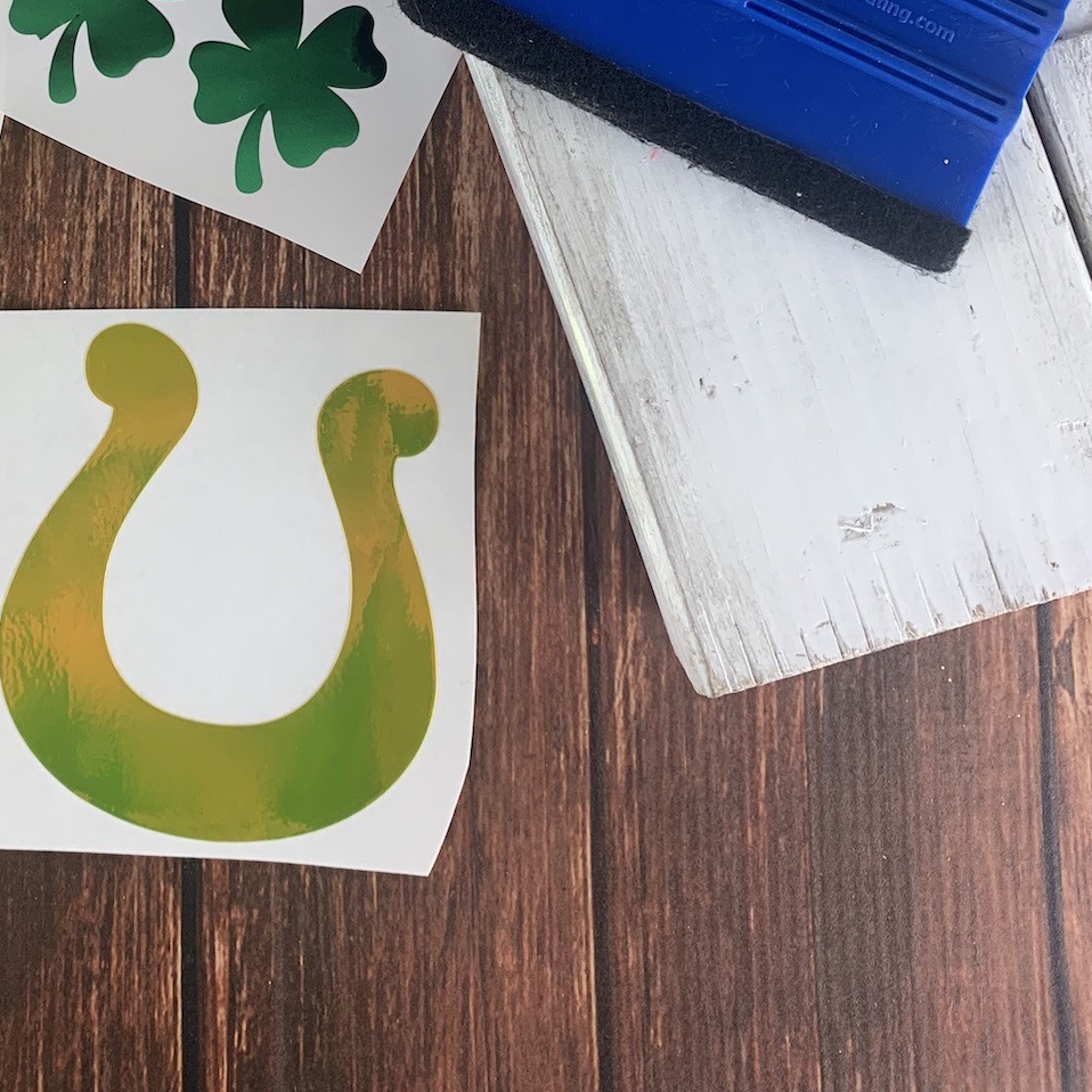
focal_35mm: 48
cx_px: 258
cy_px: -30
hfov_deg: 34.5
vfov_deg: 32.2
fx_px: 1713
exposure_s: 1/120
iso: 50
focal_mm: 4.25
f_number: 1.8
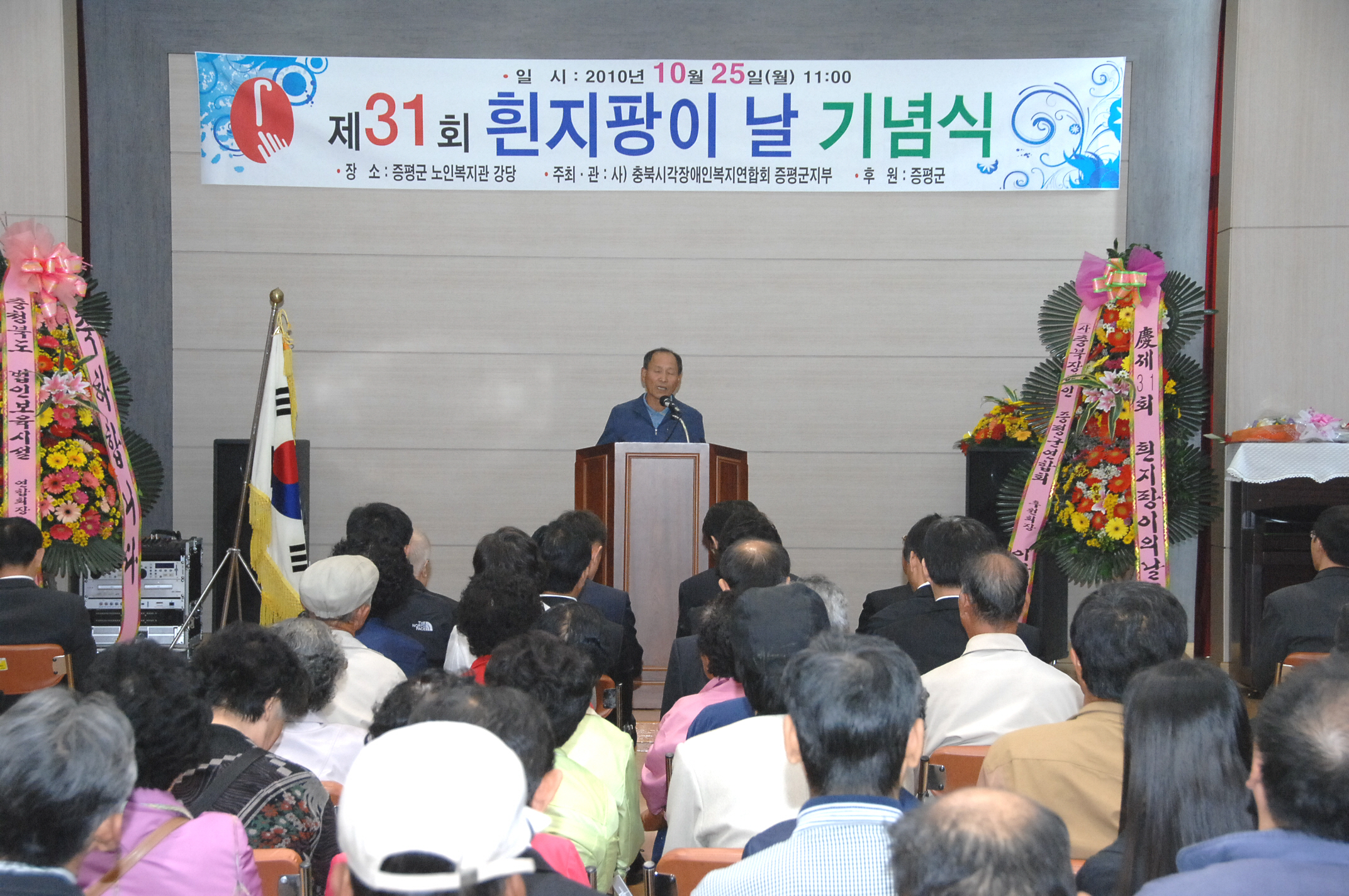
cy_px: 448
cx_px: 674
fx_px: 2807
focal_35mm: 75
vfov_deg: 18.1
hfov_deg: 27.0
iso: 800
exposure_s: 1/60
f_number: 6.7
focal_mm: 50
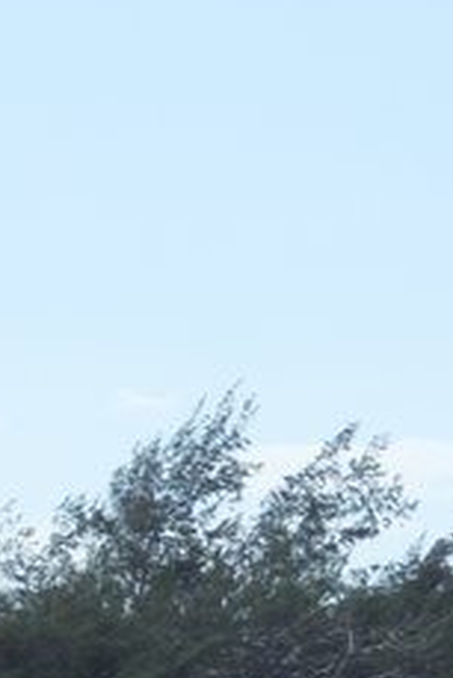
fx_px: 7745
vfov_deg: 5.0
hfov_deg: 3.3
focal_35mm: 411
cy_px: 708
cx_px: 687
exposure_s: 1/125
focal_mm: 18.6
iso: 100
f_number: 14.7
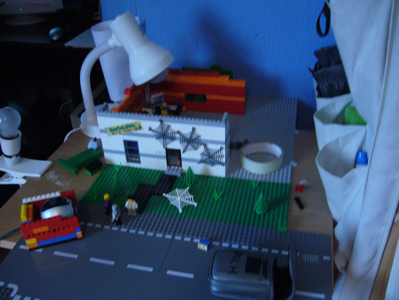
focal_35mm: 35
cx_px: 200
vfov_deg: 40.7
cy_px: 150
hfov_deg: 52.6
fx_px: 403
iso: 200
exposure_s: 1/8
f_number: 2.8
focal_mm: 5.8
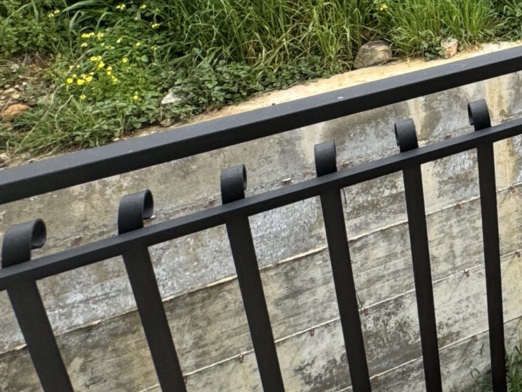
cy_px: -119
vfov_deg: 25.9
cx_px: 756
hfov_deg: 28.3
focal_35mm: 48
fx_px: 724
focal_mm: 2.22
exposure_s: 1/840
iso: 50
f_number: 2.2
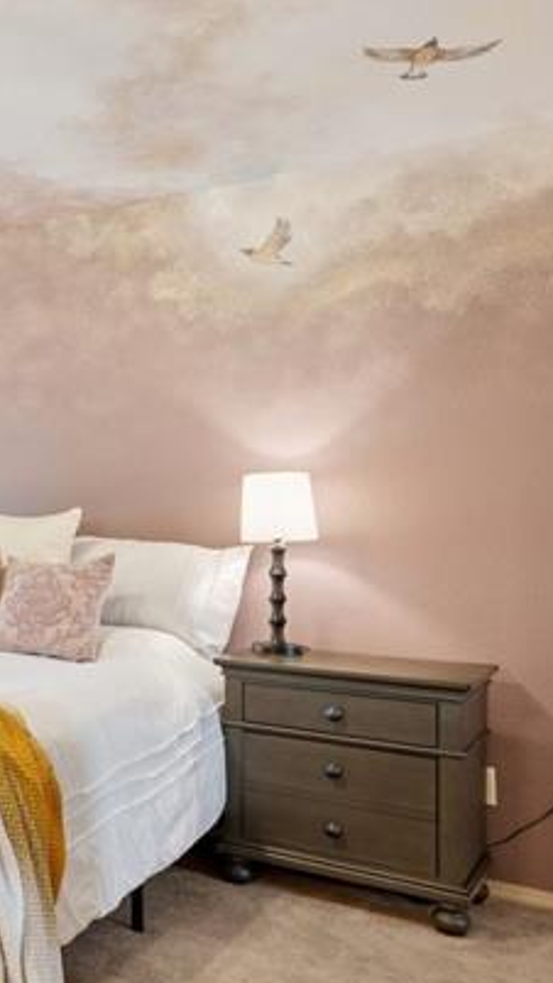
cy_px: 518
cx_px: -237
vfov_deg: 50.5
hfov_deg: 24.3
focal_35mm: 40
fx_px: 1043
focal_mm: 15
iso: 800
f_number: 11
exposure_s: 1/4
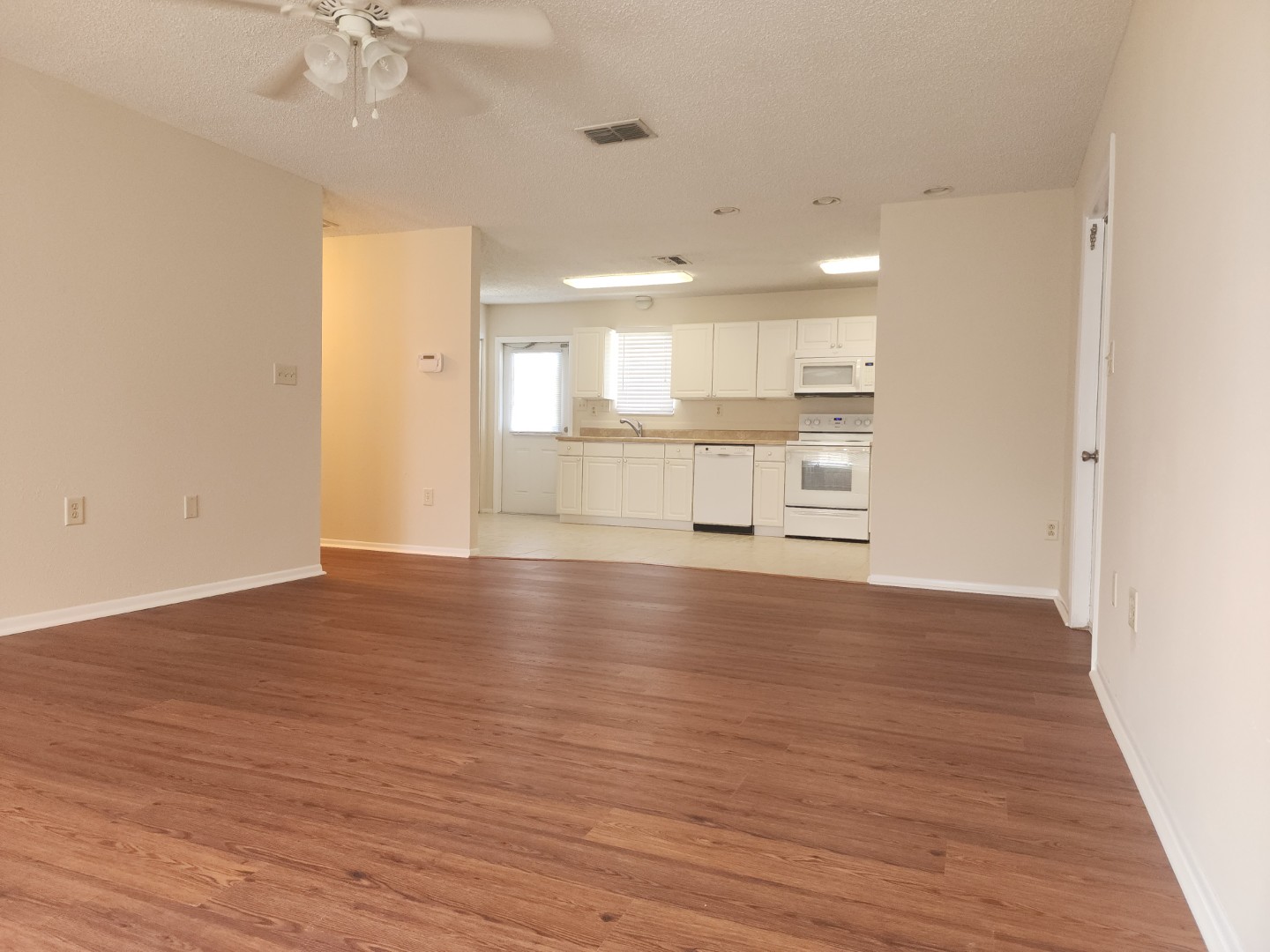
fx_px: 844
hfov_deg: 73.9
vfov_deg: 58.9
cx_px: 635
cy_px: 476
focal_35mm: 23
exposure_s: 1/60
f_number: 1.8
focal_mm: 6.4
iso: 125
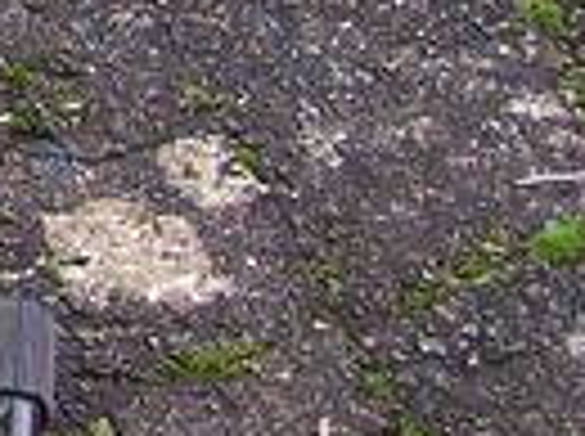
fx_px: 4942
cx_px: -936
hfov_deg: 6.4
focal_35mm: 293
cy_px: -490
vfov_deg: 5.0
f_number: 2.8
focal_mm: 6.3
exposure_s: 1/100
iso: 80
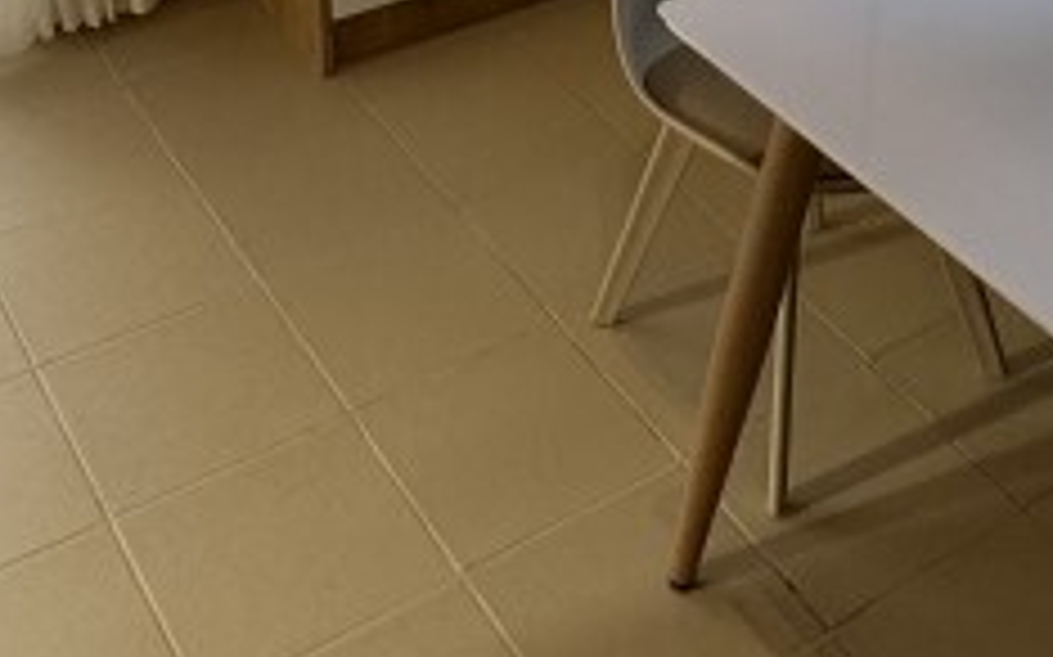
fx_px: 1864
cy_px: -418
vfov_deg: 17.3
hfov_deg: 31.0
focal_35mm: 65
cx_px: 778
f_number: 2.2
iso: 64
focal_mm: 2.22
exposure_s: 1/99
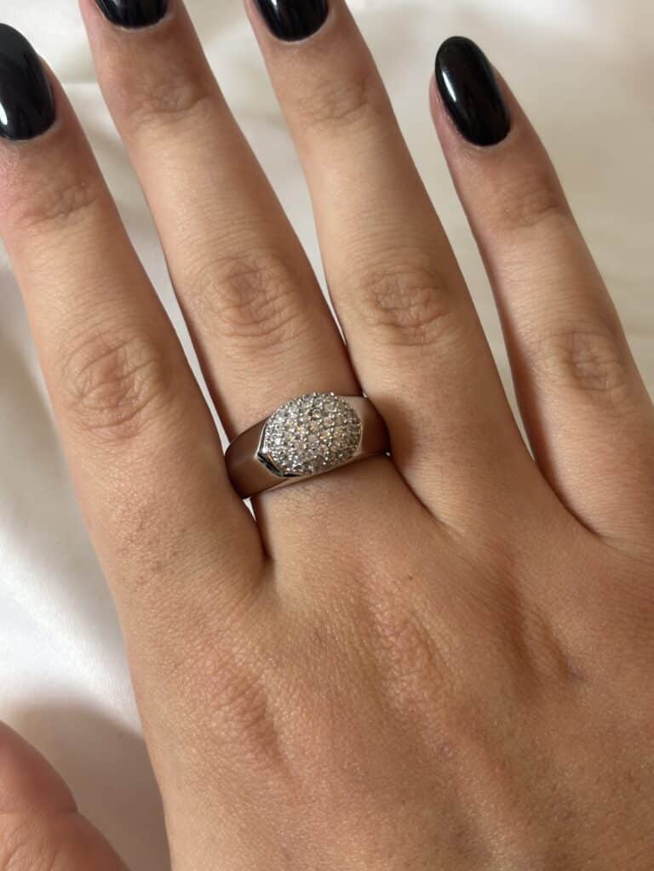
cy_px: 436
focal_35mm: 52
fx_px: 1310
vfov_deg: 36.8
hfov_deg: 28.0
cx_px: 327
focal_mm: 5.96
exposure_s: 1/100
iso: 50
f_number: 1.6
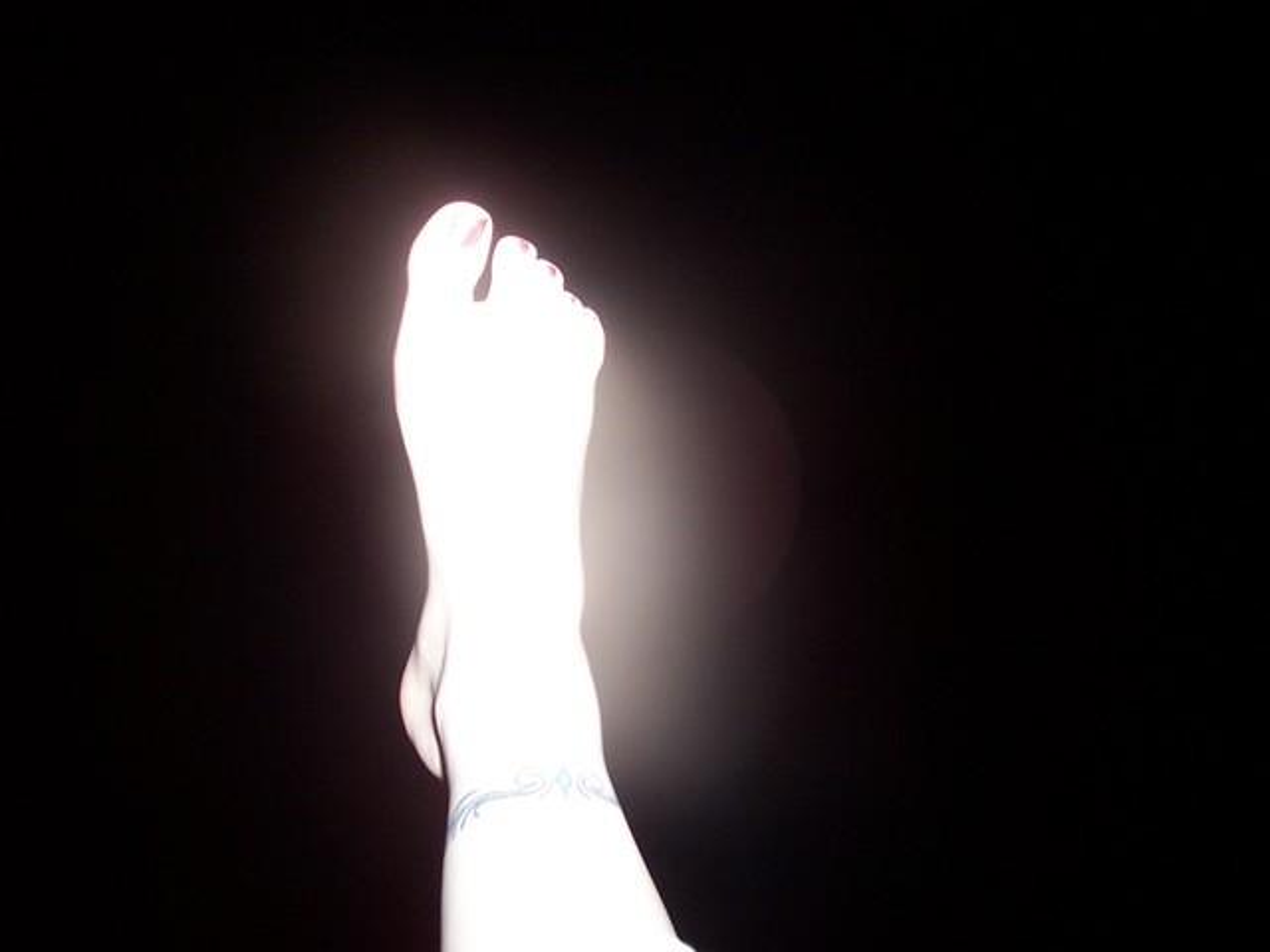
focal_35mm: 37
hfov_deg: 50.1
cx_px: 635
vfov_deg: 38.7
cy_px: 476
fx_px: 1357
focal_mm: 5.6
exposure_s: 1/60
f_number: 2.8
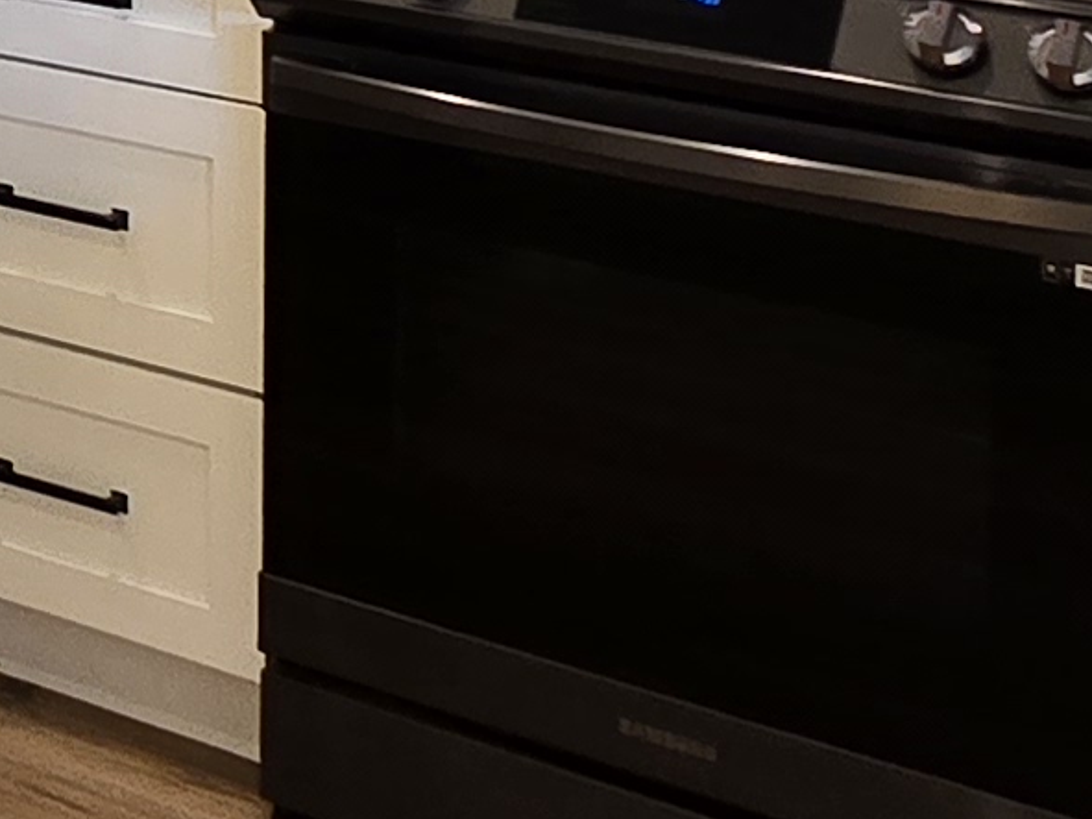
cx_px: -870
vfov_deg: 14.9
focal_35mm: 88
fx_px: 2775
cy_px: -601
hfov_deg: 17.9
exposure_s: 1/60
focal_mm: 2.2
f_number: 2.2
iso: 125
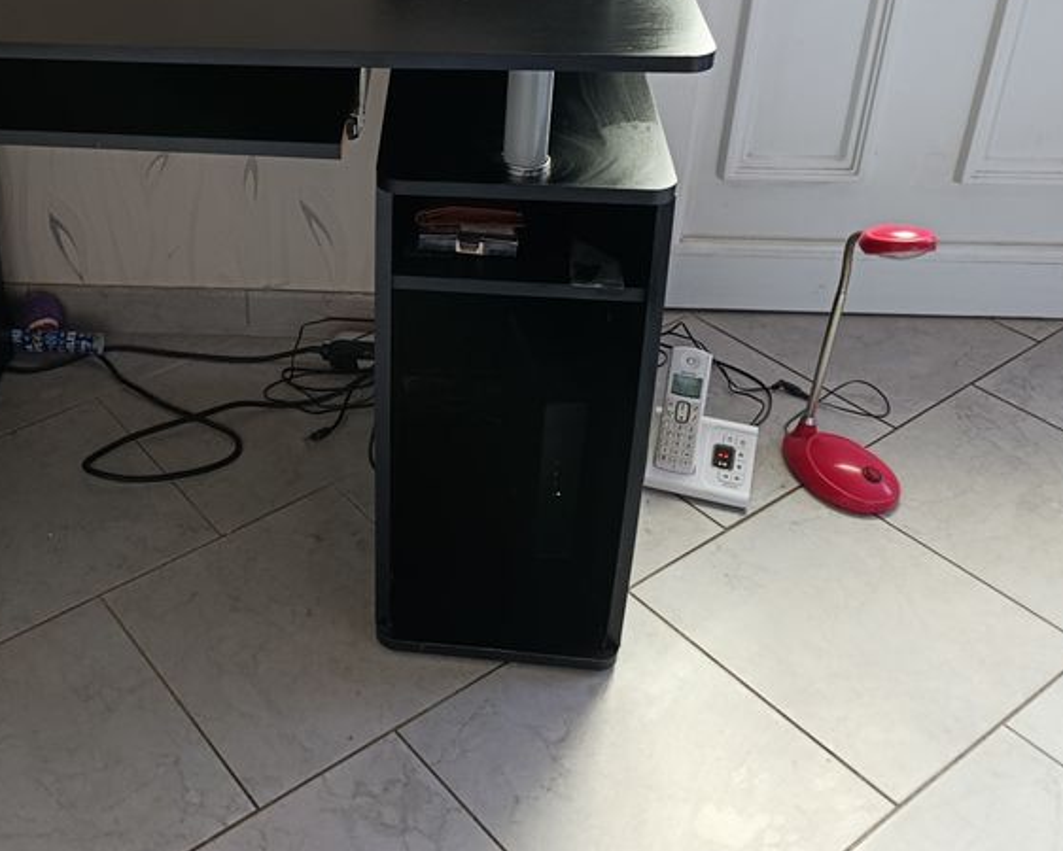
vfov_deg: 36.1
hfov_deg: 43.7
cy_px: 171
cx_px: 221
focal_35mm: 40
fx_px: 1259
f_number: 1.65
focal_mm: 6.11
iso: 1214
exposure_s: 1/50
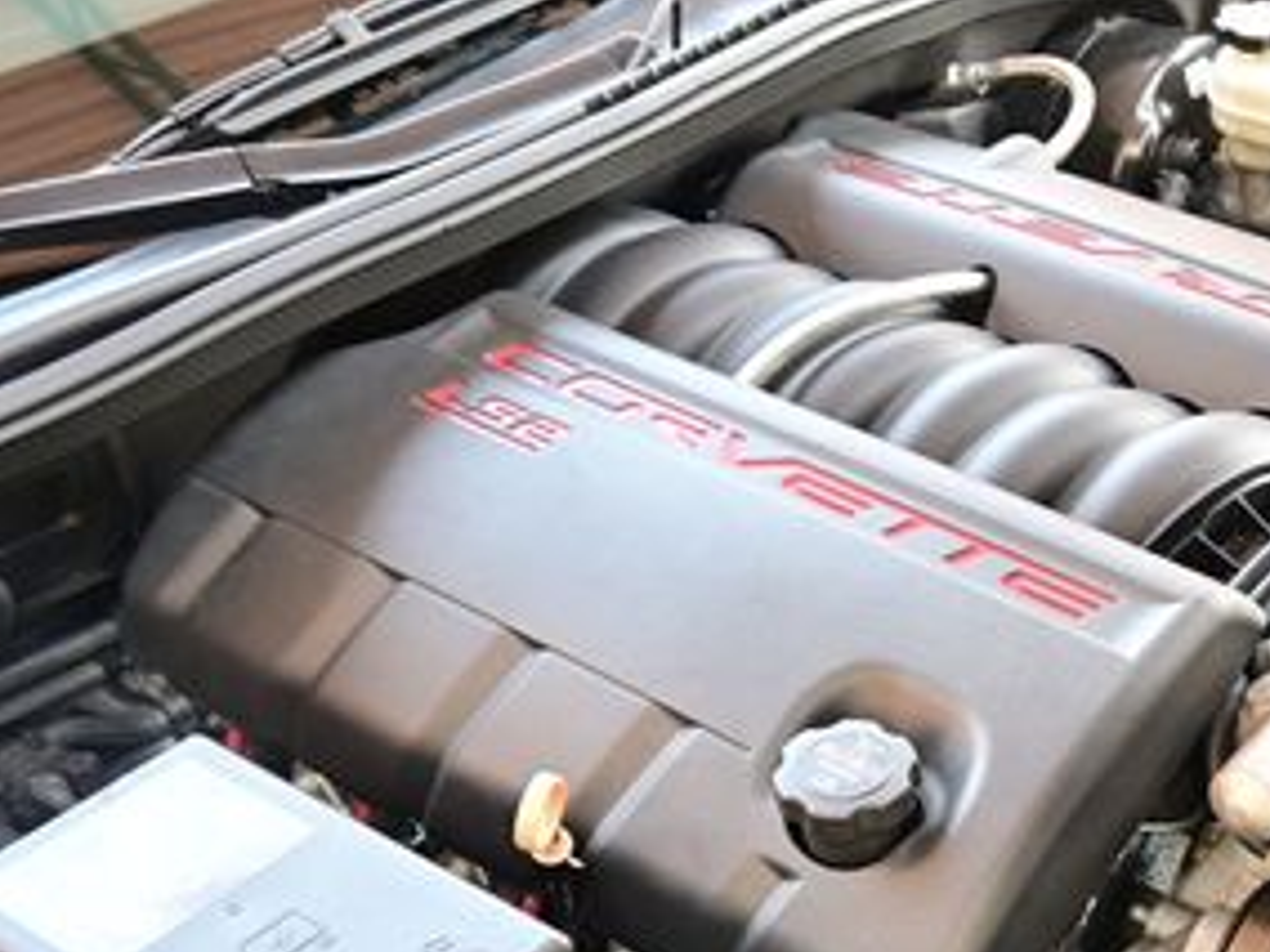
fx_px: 1908
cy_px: 912
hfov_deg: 34.8
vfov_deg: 26.8
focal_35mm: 52
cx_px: 1140
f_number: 3.5
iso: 140
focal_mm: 16
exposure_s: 1/25
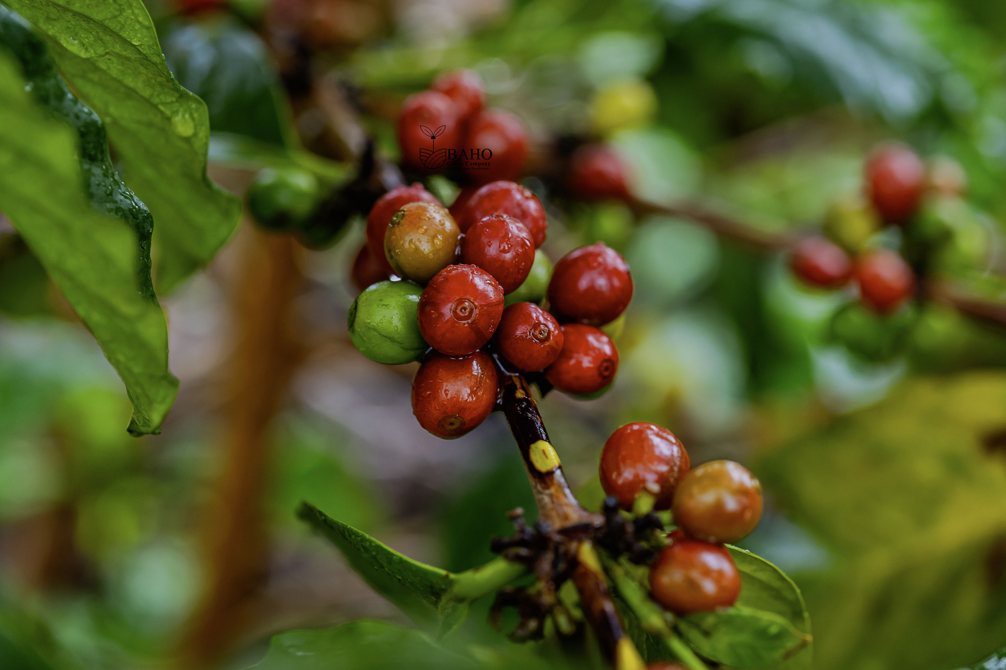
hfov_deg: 27.0
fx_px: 2096
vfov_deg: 18.2
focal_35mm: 75
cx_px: 503
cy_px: 335
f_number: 3.5
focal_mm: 50
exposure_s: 1/80
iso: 800
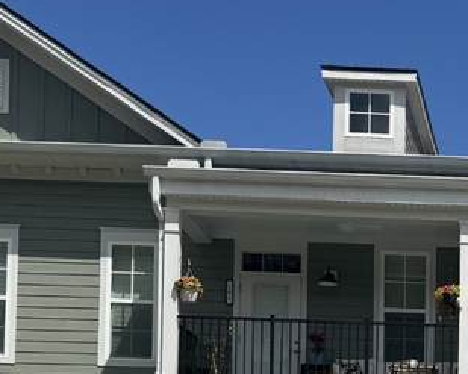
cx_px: 603
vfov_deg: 14.8
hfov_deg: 18.4
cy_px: 544
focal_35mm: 97
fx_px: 1343
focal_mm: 6.76
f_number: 1.78
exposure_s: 1/6410
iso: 80
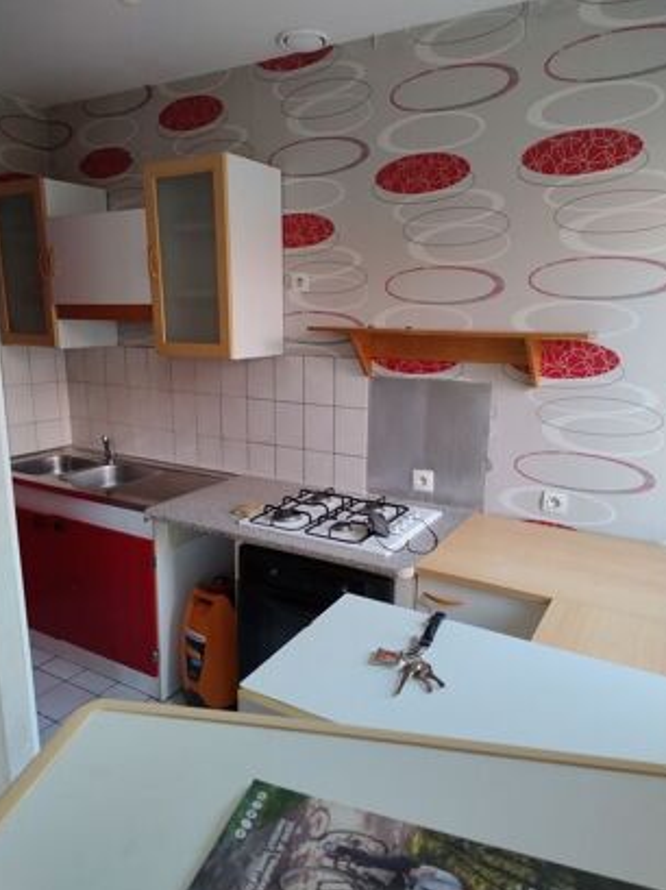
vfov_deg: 69.4
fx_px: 642
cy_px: 460
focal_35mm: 25
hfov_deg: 54.8
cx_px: 333
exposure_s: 1/33.3
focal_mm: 5.56
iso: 2263
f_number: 1.8
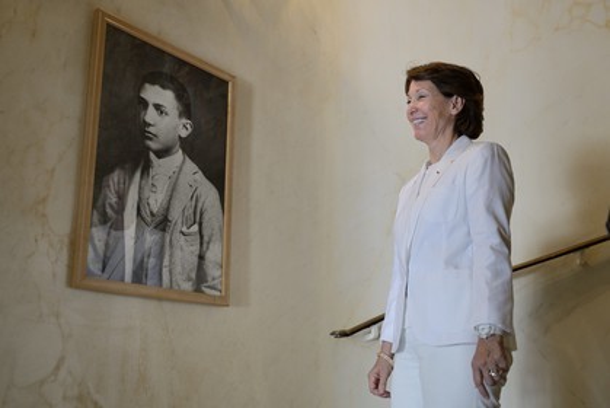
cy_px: 204
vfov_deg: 36.9
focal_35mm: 36
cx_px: 305
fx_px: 610
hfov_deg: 53.1
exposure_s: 1/160
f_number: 2.8
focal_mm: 36
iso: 1600
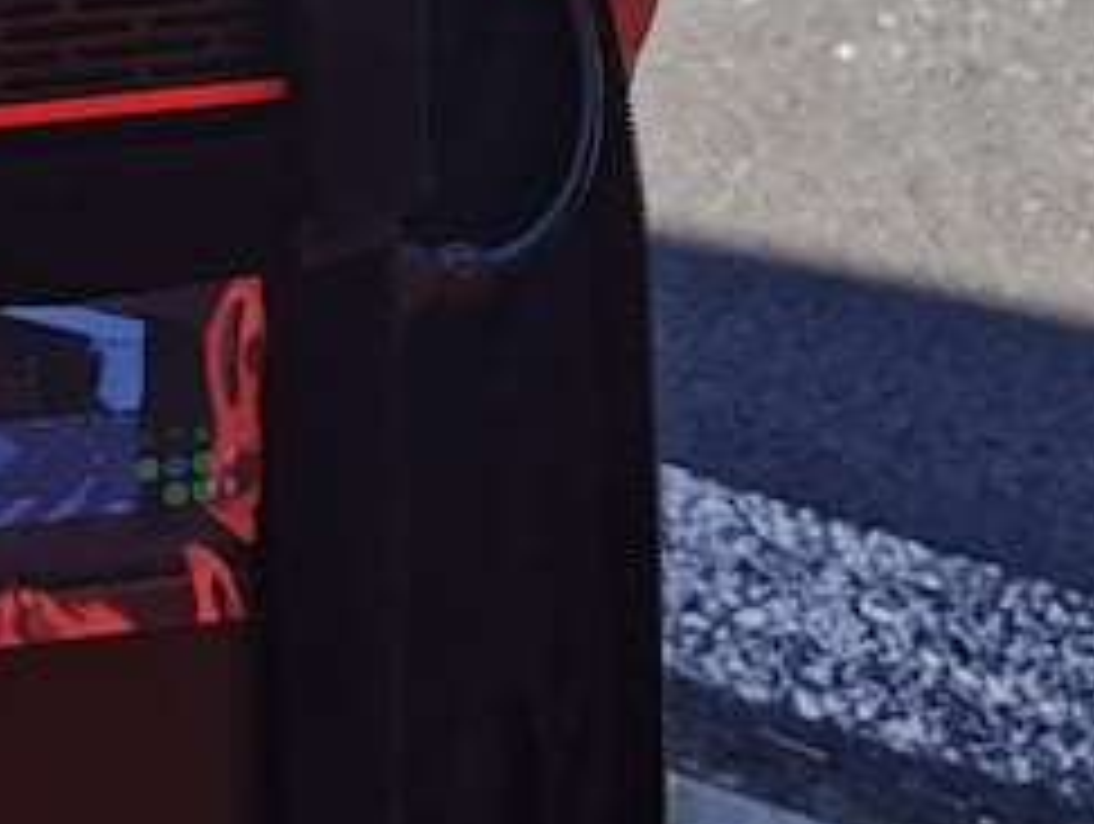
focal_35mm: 142
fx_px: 4494
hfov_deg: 13.1
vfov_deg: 9.3
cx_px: -527
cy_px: -1193
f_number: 1.6
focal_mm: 5.56
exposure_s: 1/2519
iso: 50
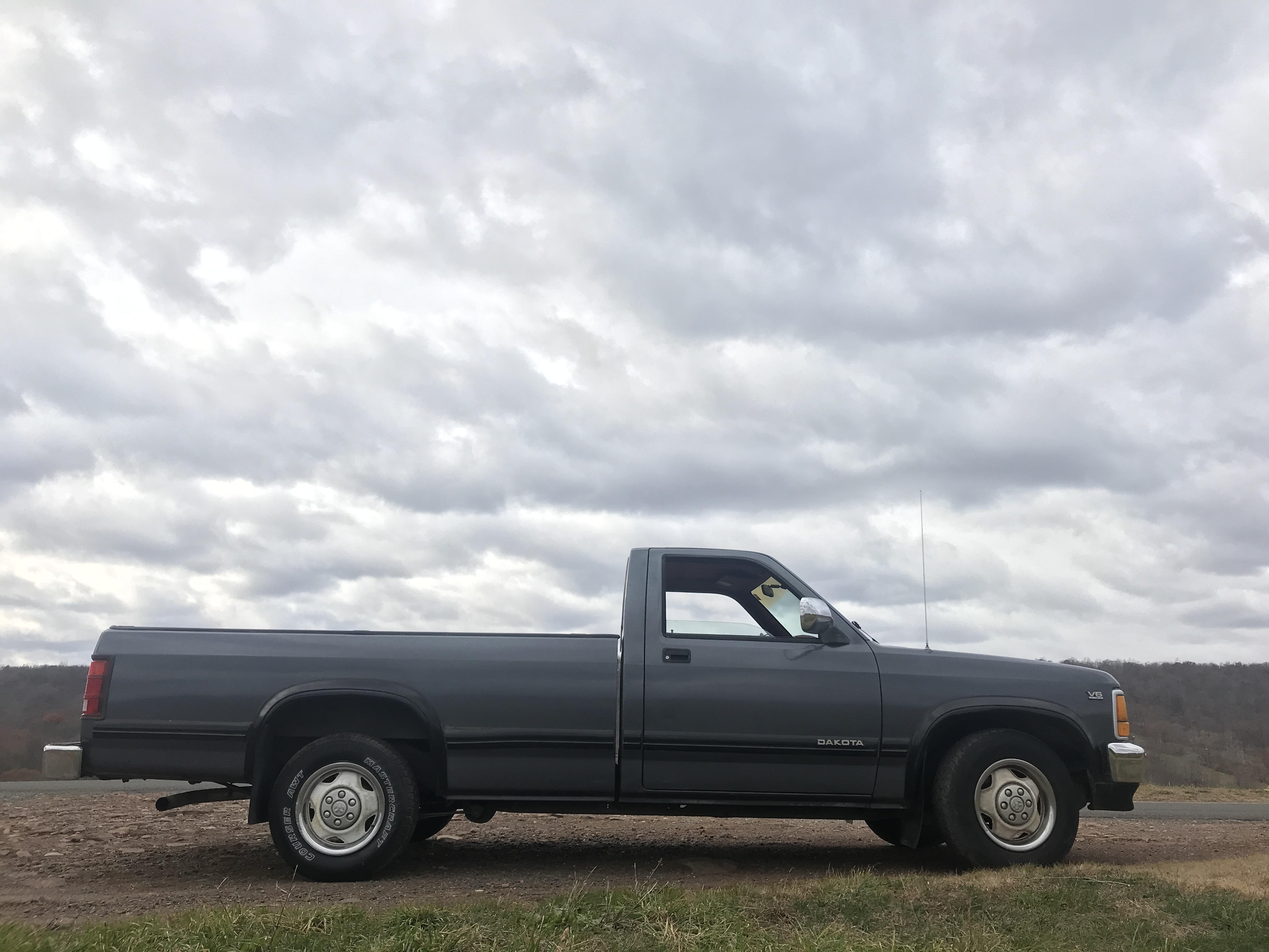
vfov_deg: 49.7
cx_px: 634
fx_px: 1026
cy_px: 476
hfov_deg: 63.4
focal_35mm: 28
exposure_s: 1/1473
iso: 20
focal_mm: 3.99
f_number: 1.8
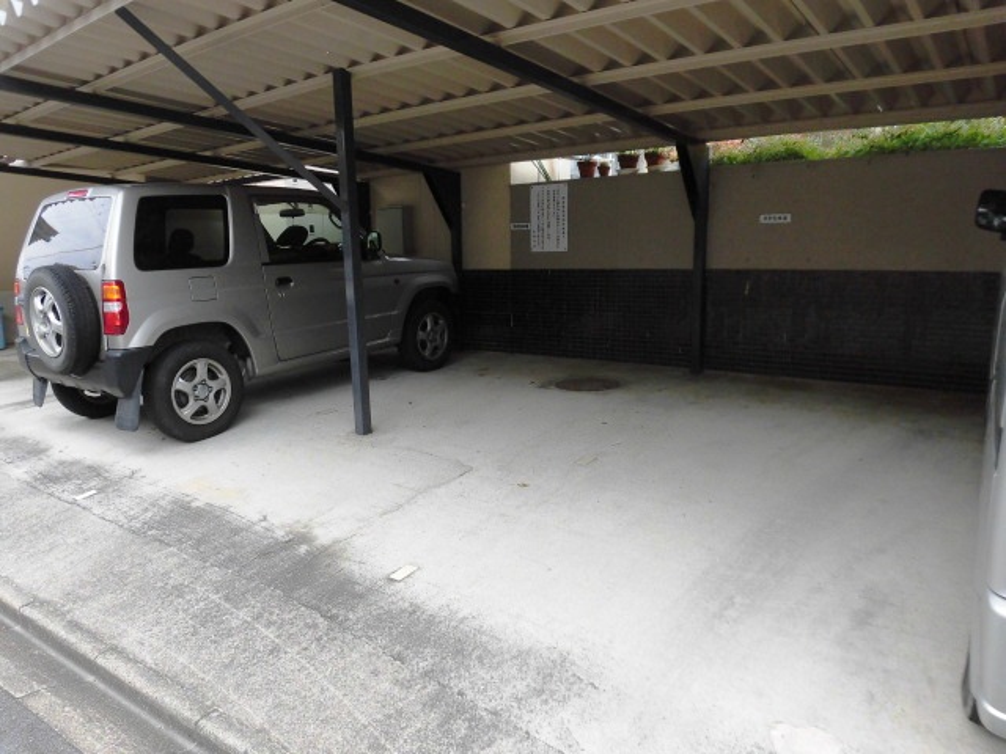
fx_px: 697
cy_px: 377
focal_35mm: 24
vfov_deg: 56.8
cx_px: 503
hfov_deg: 71.6
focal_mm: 4.3
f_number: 3.1
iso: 100
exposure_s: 1/250
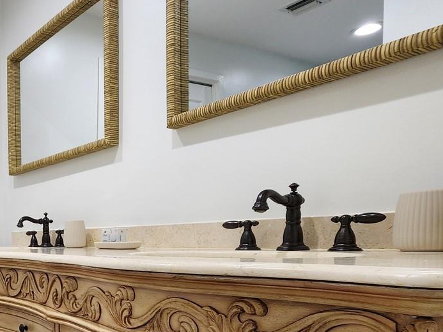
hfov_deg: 48.3
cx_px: -9
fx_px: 384
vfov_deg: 44.4
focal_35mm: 30
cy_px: 268
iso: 125
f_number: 2.2
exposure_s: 1/60
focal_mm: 2.2
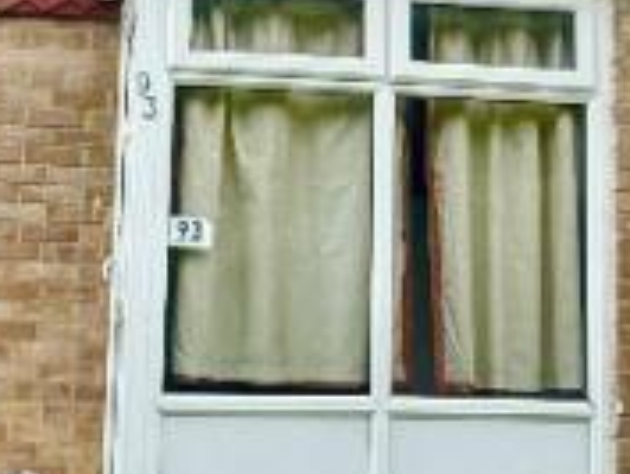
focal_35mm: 81
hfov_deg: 24.1
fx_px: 1475
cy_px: 185
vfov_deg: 18.2
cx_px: 292
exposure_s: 1/968
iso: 50
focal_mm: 2.22
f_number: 2.2
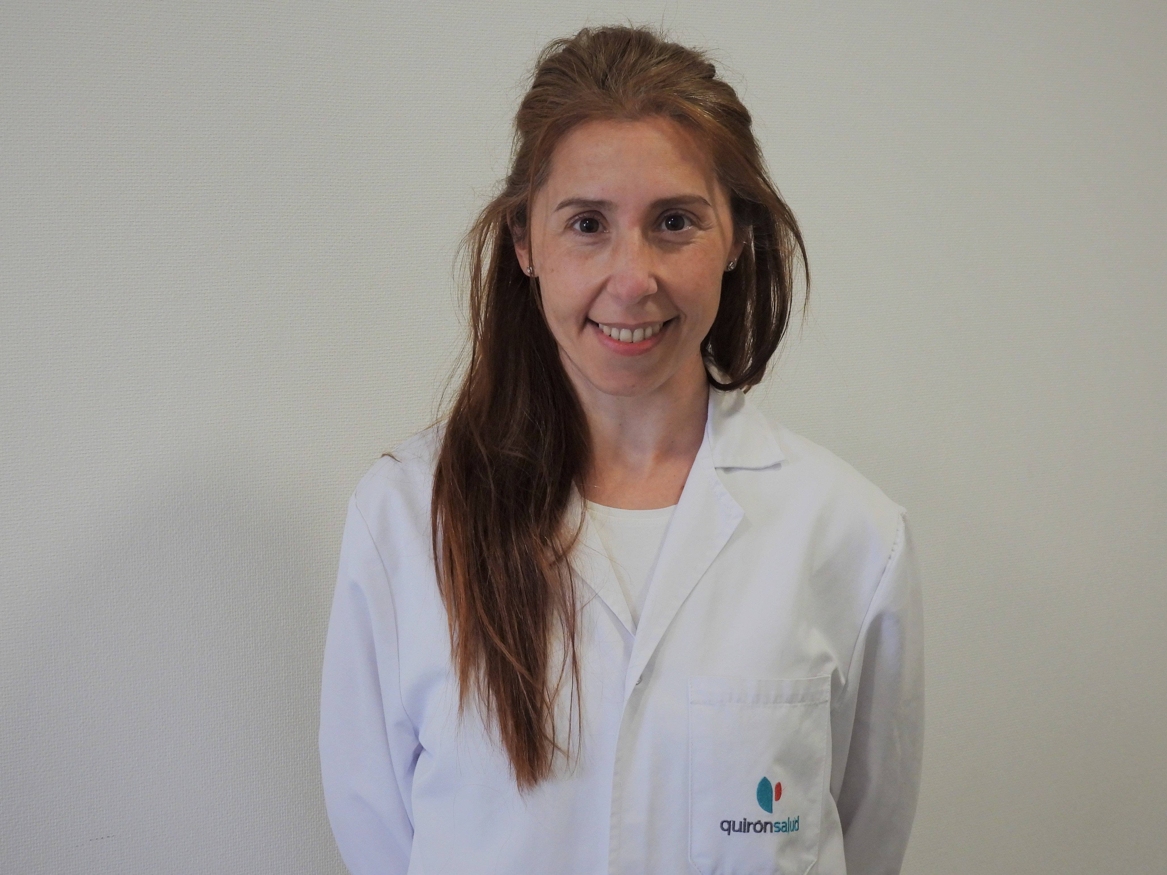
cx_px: 584
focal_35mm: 70
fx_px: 2360
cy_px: 438
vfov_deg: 21.0
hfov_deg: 27.8
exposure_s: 1/30
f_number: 3.5
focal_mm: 12.5
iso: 400
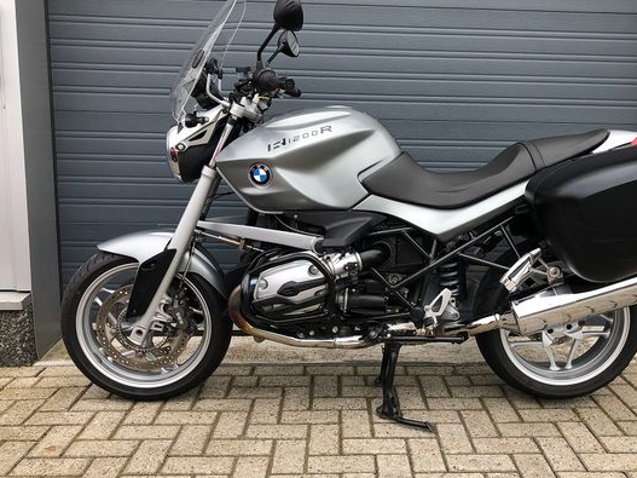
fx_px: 626
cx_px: 372
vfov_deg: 41.8
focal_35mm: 34
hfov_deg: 53.7
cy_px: 235
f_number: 1.8
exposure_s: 1/273
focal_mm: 3.99
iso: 20
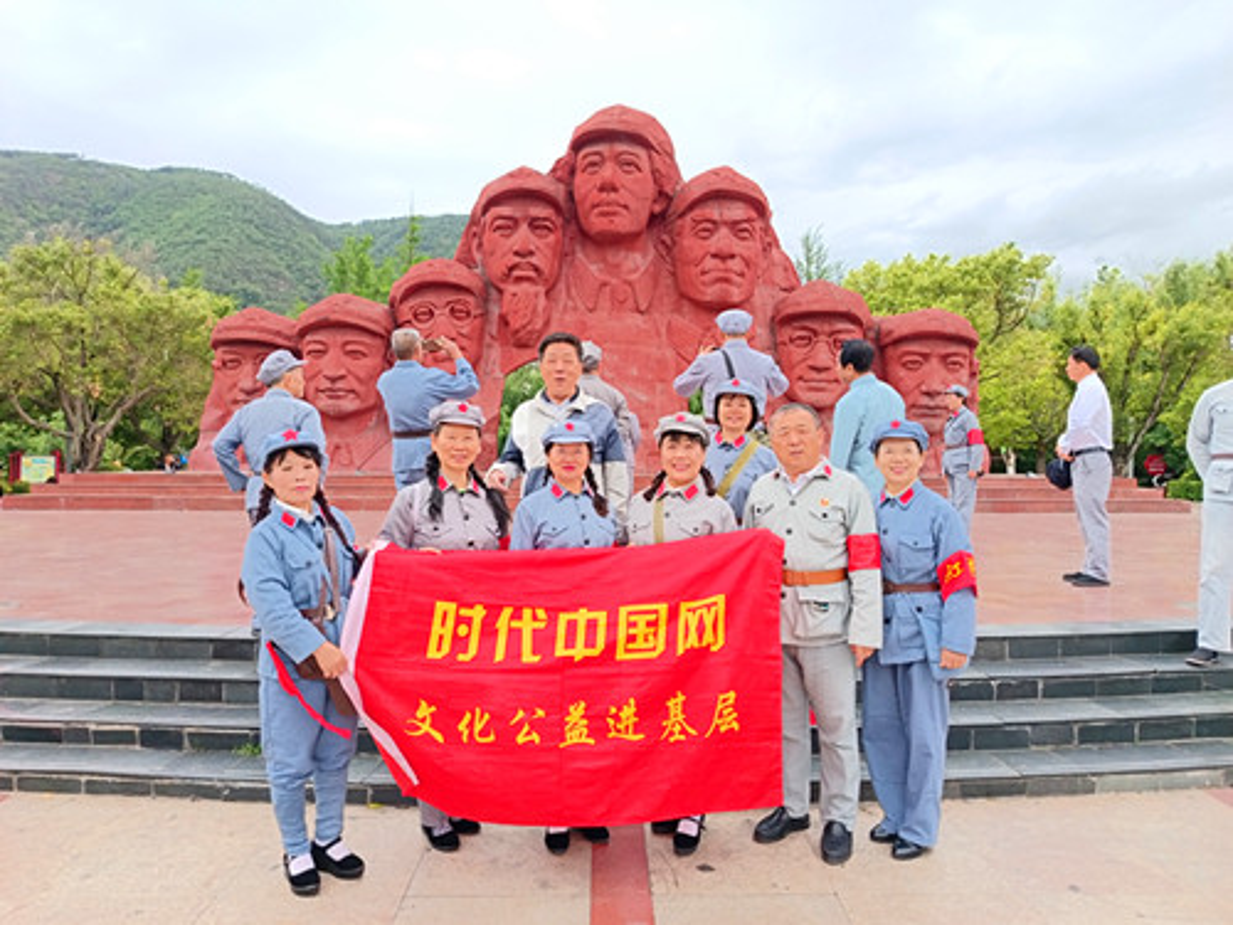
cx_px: 616
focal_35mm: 24
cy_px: 462
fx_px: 855
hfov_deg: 71.6
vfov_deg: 56.8
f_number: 1.75
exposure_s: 1/100
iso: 231
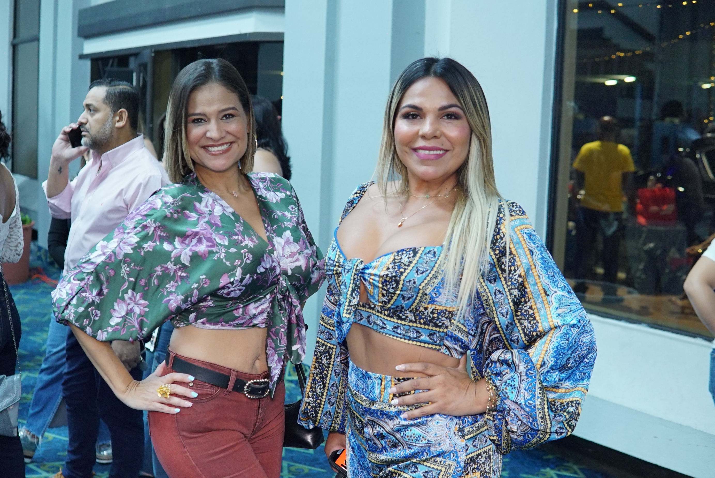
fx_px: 894
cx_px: 358
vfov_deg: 29.9
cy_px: 239
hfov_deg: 43.6
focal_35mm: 45
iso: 1600
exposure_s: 1/80
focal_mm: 30
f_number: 3.2
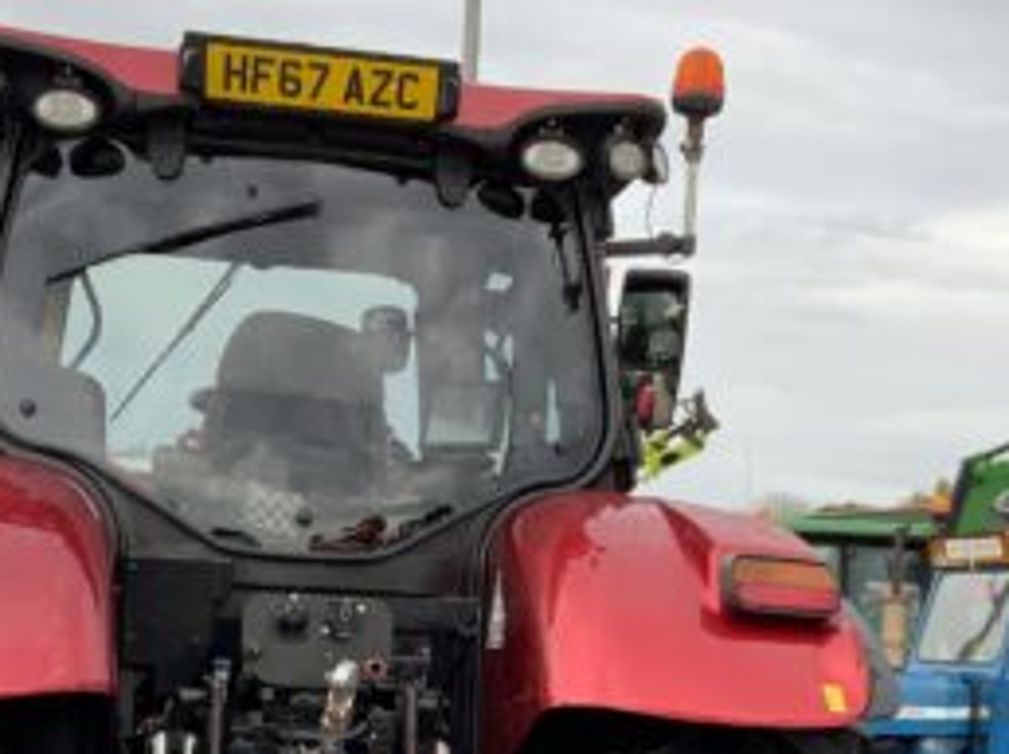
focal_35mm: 72
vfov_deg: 19.8
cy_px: 742
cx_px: 481
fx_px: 2097
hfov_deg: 27.1
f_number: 1.8
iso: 16
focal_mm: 3
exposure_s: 1/220
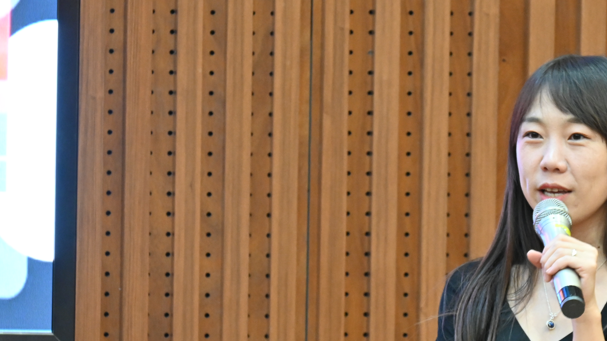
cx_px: 526
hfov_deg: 5.2
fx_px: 6663
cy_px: 161
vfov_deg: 2.9
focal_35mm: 414
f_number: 5.3
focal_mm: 145
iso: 1600
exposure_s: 1/15
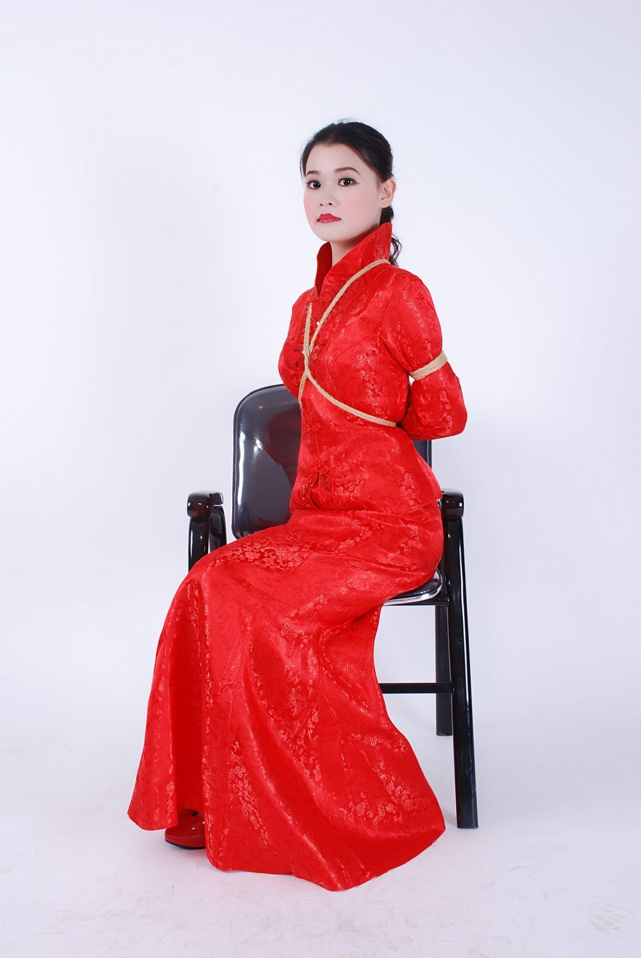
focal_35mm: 42
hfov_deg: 32.0
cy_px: 479
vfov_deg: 46.3
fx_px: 1119
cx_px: 320
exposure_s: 1/8
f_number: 11
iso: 100
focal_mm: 28
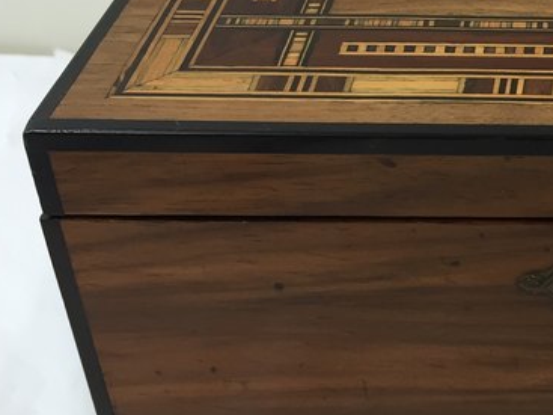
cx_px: 640
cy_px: 164
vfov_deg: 18.6
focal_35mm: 79
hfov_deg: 22.9
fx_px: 1262
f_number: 2.2
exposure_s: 1/33
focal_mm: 4.15
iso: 32
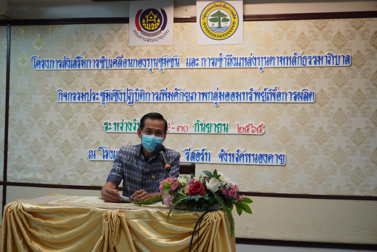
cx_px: 188
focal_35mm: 56
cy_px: 126
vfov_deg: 24.4
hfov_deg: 35.9
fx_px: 582
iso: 400
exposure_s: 1/15
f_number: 5.6
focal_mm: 37
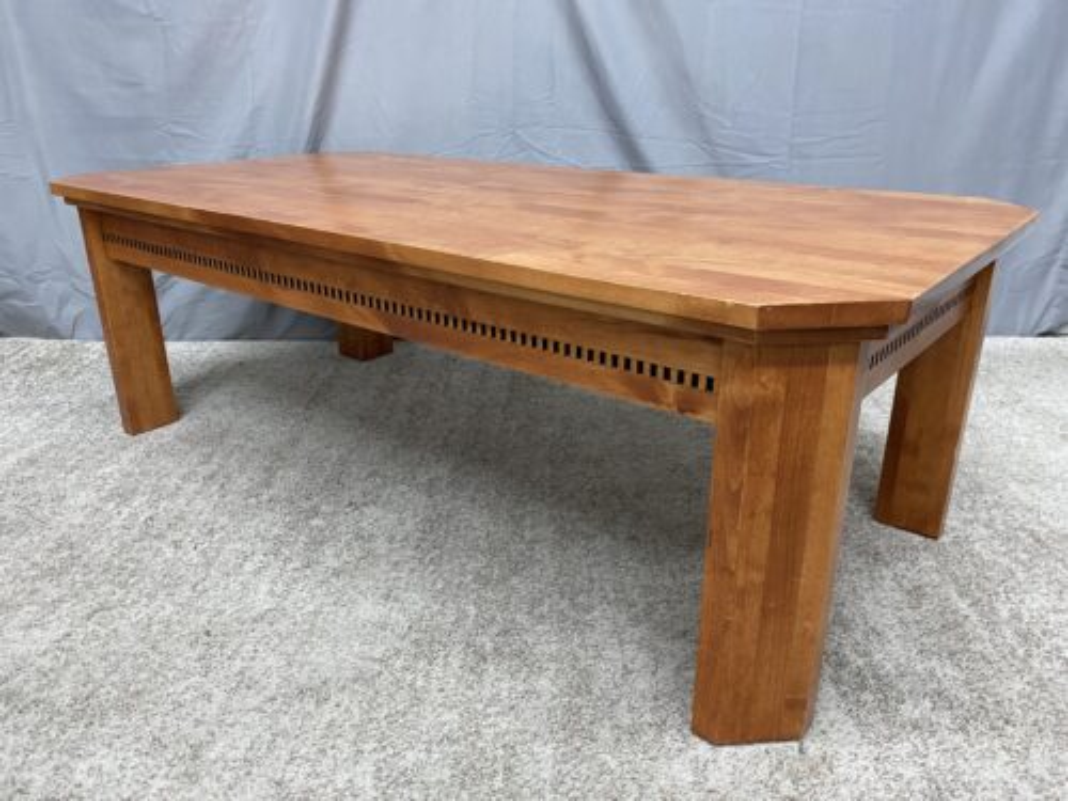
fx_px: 802
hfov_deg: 67.3
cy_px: 400
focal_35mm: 26
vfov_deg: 53.1
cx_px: 534
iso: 250
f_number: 1.8
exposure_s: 1/60
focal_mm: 4.25
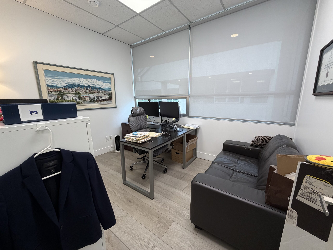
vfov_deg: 85.7
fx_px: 135
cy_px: 125
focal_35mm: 14
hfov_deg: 102.1
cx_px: 166
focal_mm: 2.22
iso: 160
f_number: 2.2
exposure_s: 1/120
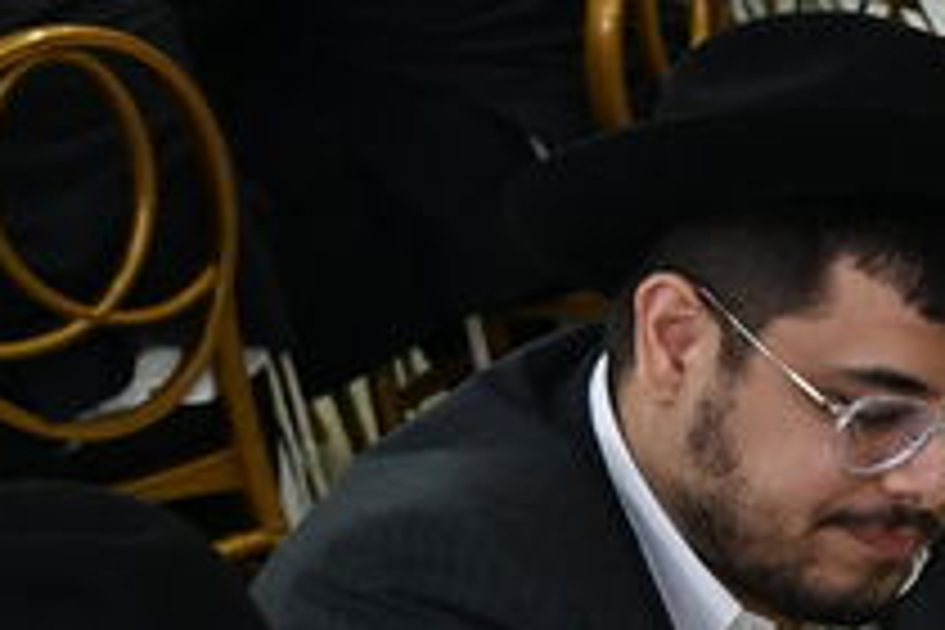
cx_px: 2421
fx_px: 4200
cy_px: 1019
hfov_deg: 10.6
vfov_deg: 8.3
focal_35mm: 160
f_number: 4
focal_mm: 24
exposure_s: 1/200
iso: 800
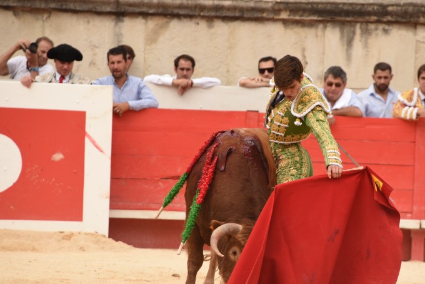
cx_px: 249
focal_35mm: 331
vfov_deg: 4.2
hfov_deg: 6.2
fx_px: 3909
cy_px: 150
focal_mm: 250
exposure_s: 1/800
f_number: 7.1
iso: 400
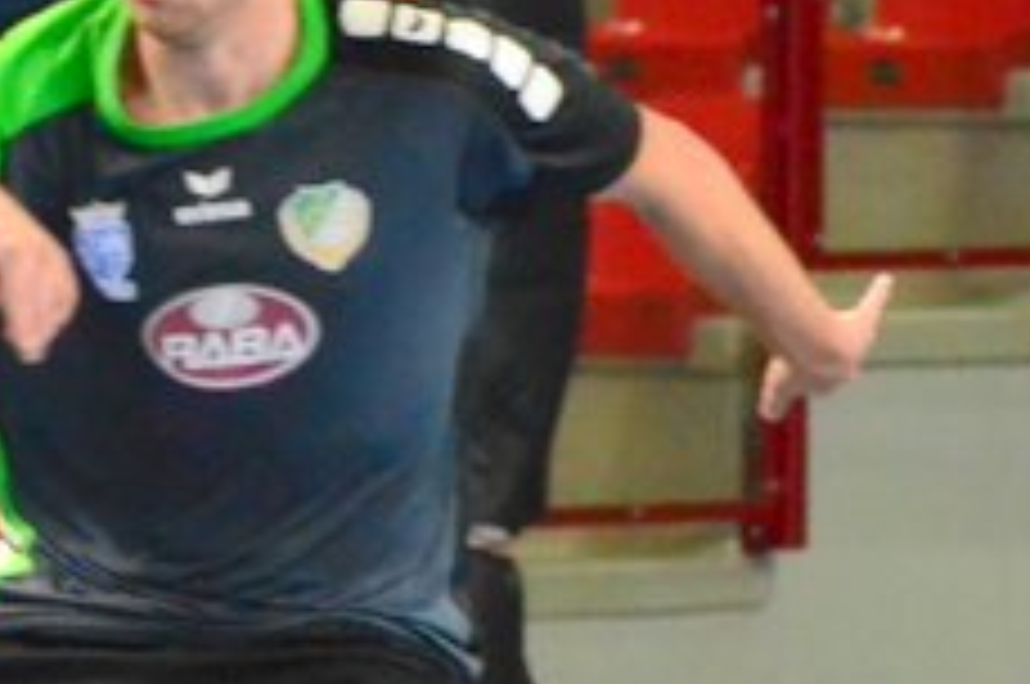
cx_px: -265
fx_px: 29885
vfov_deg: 1.3
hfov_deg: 2.0
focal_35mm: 1046
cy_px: 634
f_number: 6.3
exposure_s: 1/400
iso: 6400
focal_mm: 200
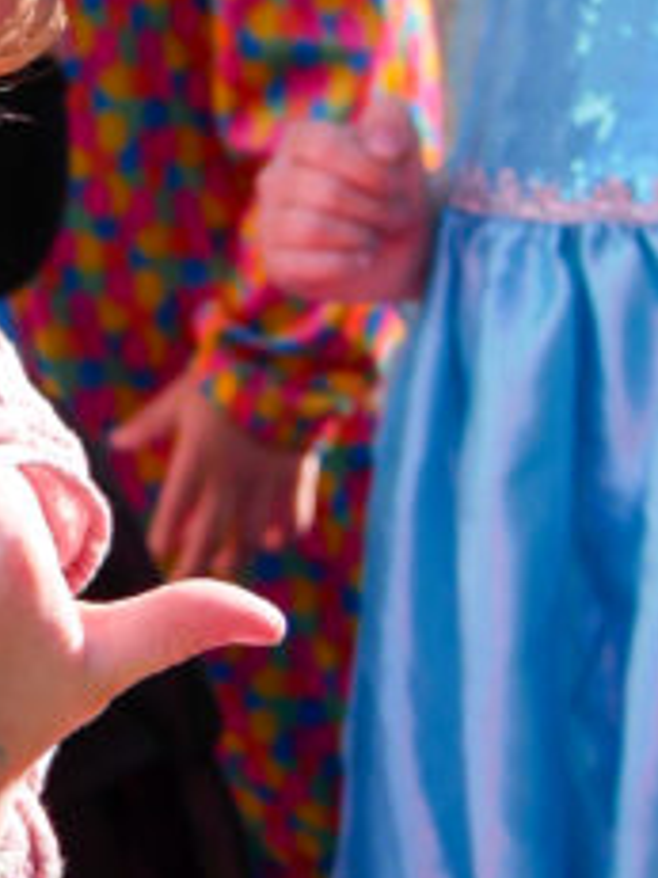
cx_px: -401
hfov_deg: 6.8
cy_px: 289
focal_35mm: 213
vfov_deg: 9.3
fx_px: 5403
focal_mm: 24
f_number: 4.1
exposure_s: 1/1000
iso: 320
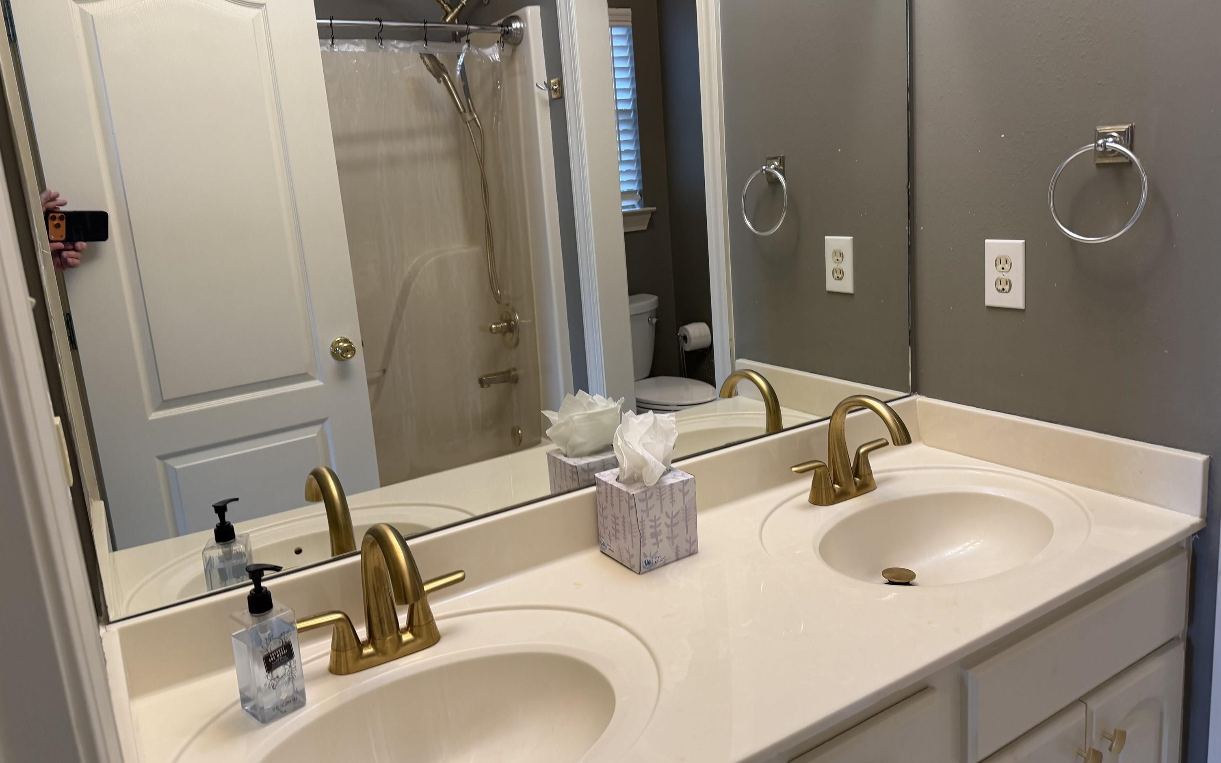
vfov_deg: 47.5
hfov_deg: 70.4
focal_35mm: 26
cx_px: 603
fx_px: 865
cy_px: 348
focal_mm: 6.76
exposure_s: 1/60
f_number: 1.78
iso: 160
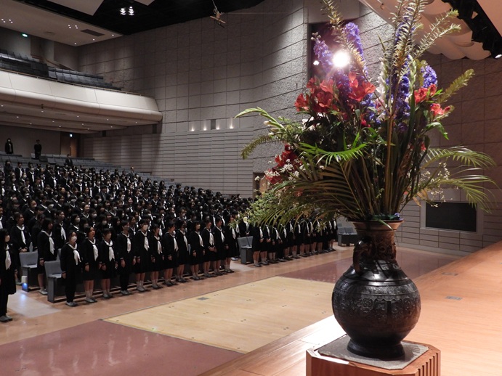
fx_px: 507
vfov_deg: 40.7
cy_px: 188
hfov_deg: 52.6
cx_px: 251
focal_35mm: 35
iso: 500
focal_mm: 6.2
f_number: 3.2
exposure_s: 1/60
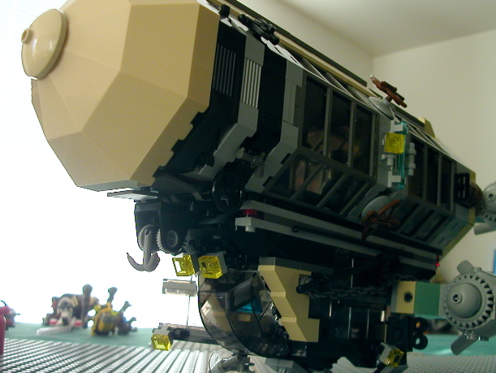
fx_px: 616
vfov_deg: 33.6
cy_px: 197
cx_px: 287
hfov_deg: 43.7
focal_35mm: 43
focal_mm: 5.6
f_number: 2.7
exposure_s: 1/26.9
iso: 100
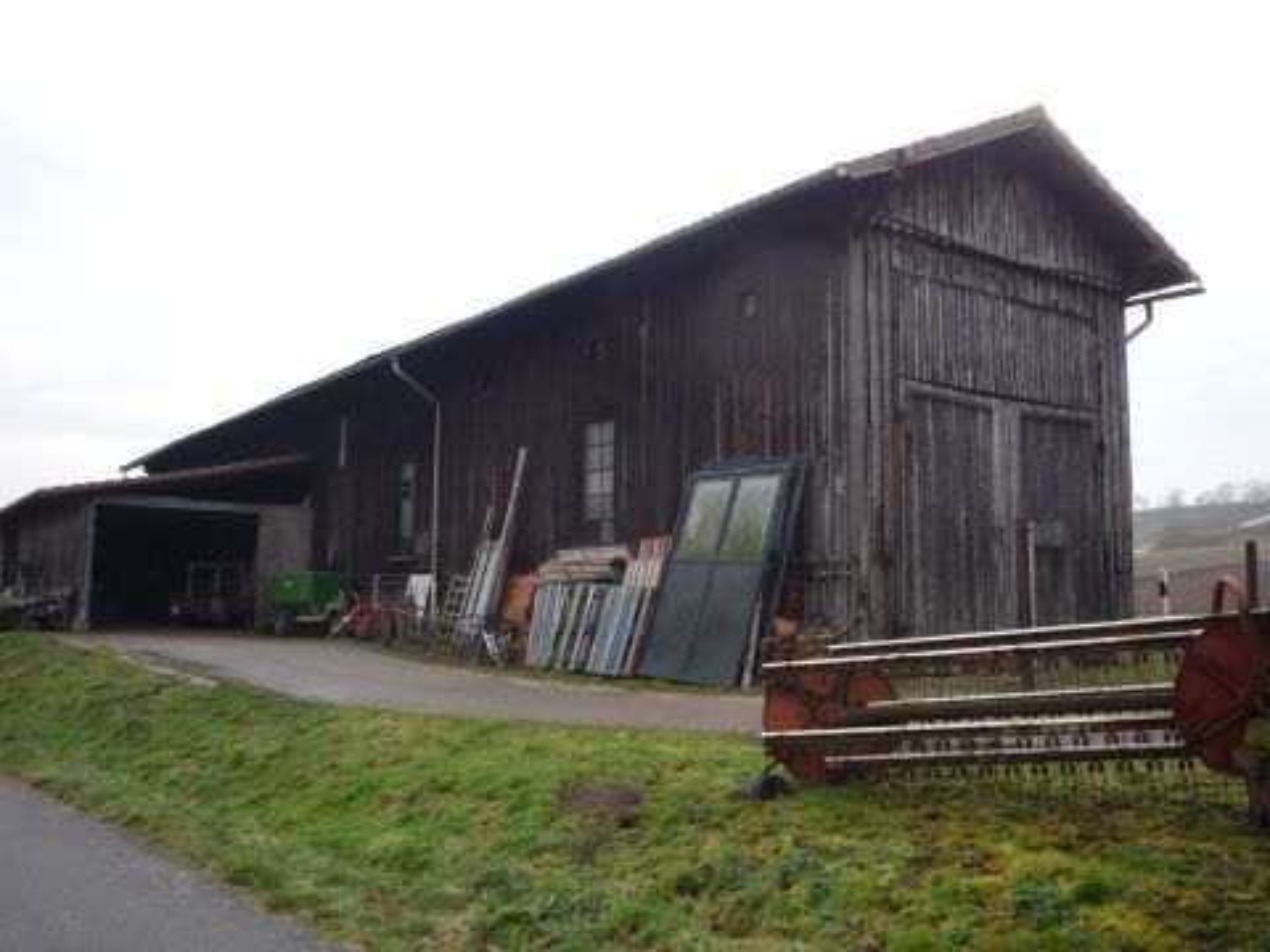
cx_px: 635
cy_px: 476
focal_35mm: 32
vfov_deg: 44.2
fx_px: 1174
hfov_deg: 56.8
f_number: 4
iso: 100
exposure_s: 1/125
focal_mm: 5.2
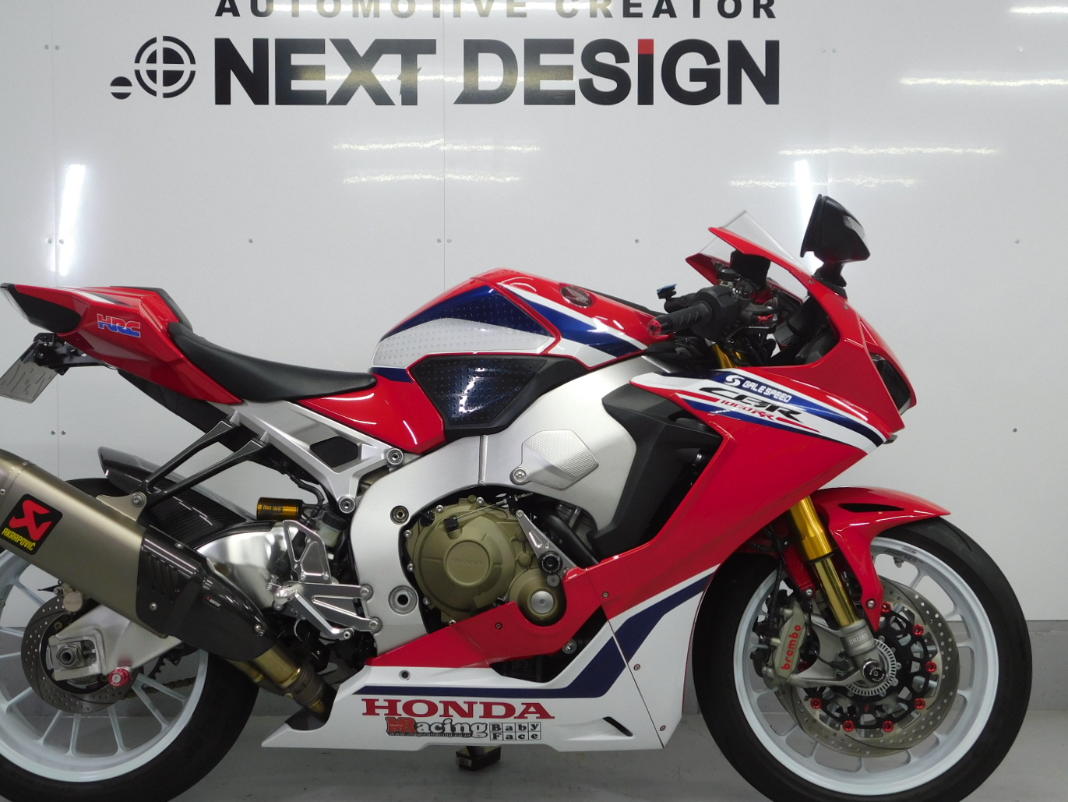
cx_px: 457
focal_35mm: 42
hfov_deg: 44.7
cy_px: 435
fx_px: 1296
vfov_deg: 34.3
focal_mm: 6.3
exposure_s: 1/30
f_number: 3.5
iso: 125
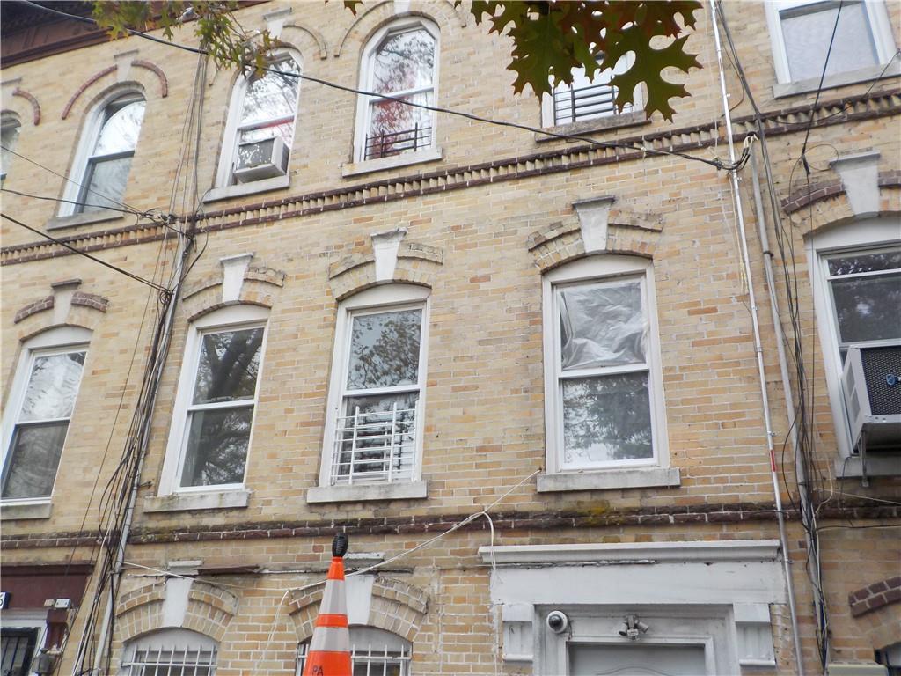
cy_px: 338
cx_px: 450
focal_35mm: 30
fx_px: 781
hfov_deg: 60.0
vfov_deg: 46.8
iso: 125
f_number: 3.3
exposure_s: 1/40
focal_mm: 4.1
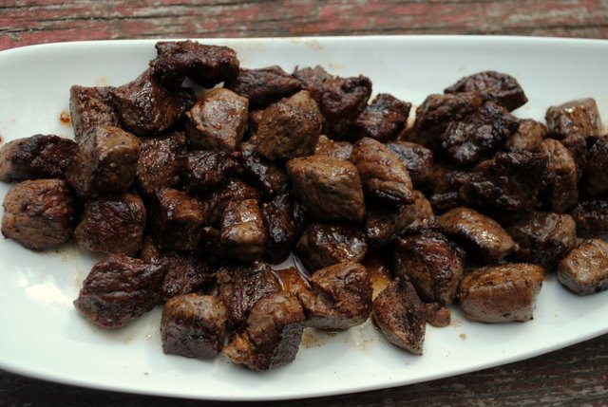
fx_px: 888
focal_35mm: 52
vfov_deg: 25.8
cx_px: 304
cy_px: 204
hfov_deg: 37.8
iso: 110
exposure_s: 1/125
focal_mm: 35
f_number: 5.6
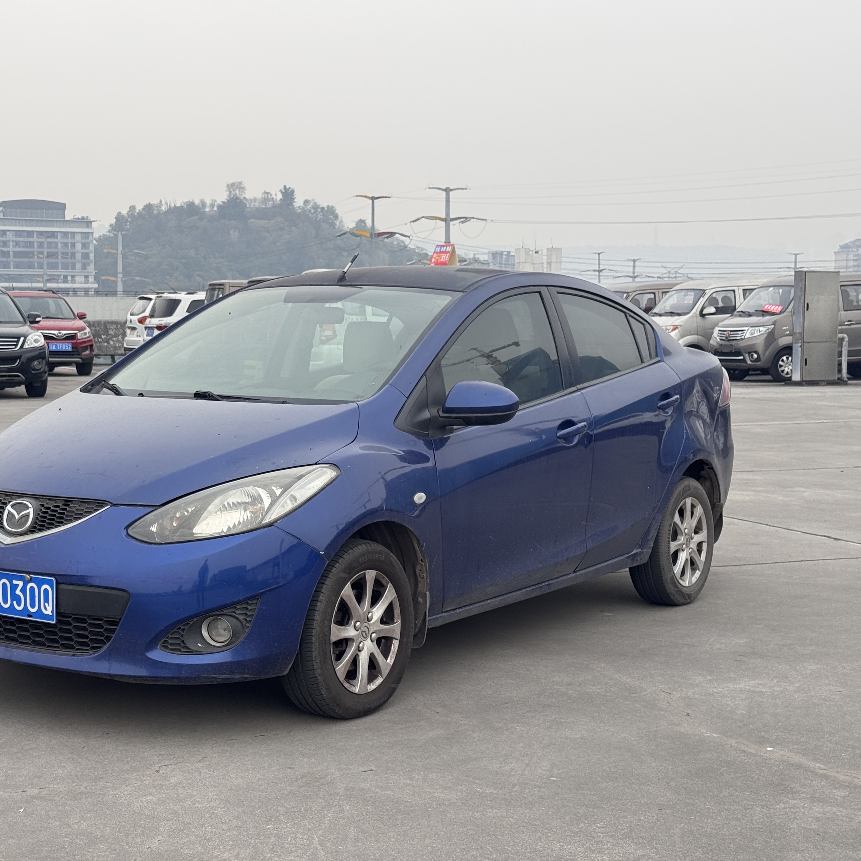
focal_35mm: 57
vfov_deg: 30.0
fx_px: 1604
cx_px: 306
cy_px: 434
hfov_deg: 29.9
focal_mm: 6.76
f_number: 1.78
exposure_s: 1/540
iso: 64
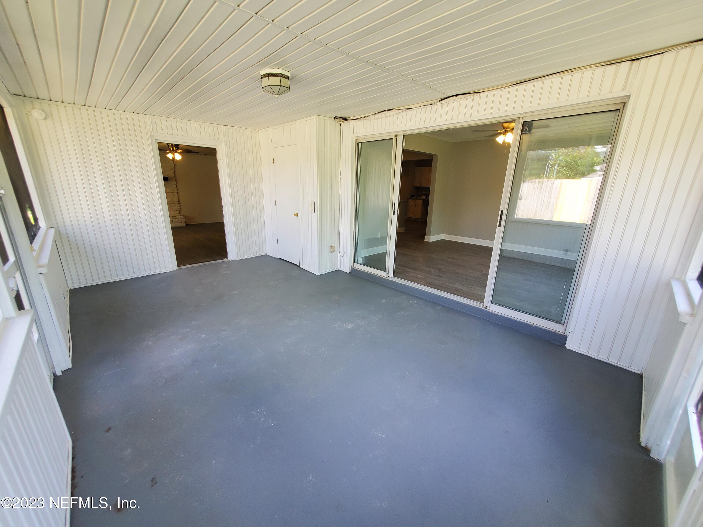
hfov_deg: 106.2
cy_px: 264
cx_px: 352
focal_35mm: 13
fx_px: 264
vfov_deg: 89.9
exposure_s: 1/60
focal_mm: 1.8
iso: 80
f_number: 2.2
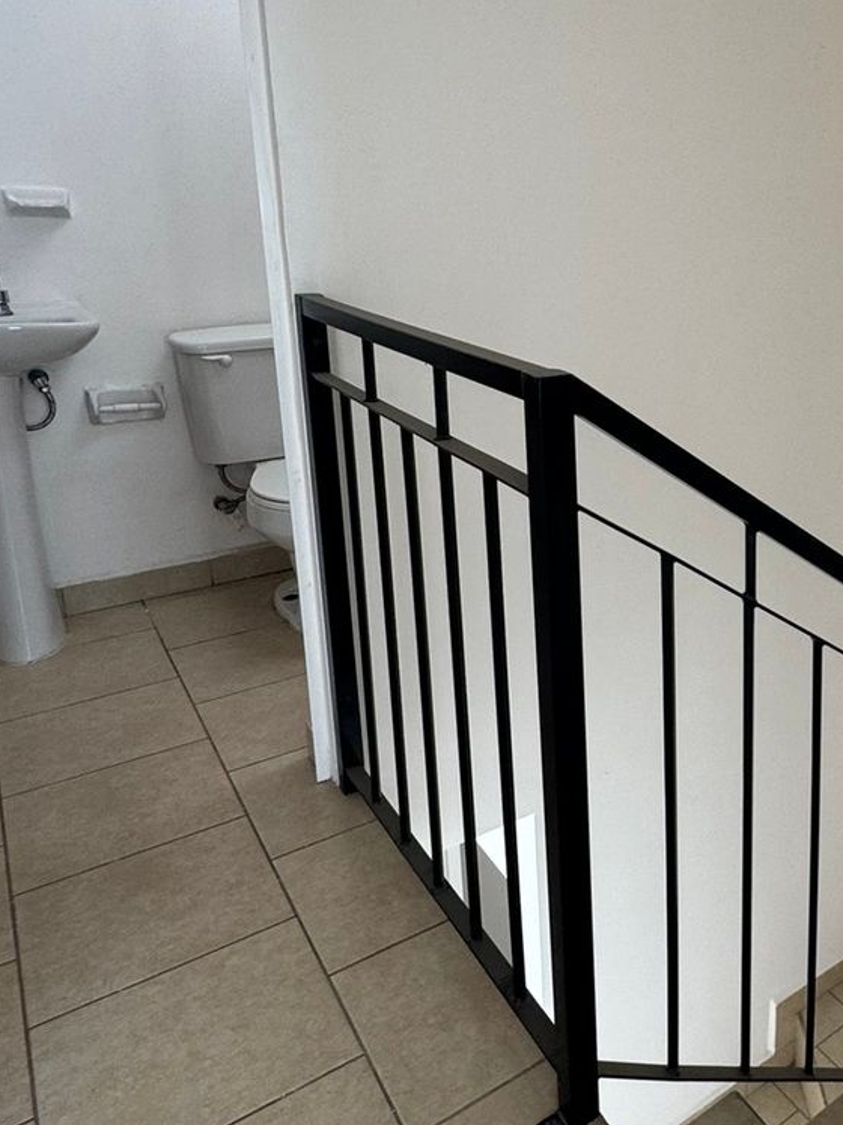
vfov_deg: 59.3
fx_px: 974
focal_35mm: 30
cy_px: 431
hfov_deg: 41.1
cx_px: 834
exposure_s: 1/99
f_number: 2.2
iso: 100
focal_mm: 2.22
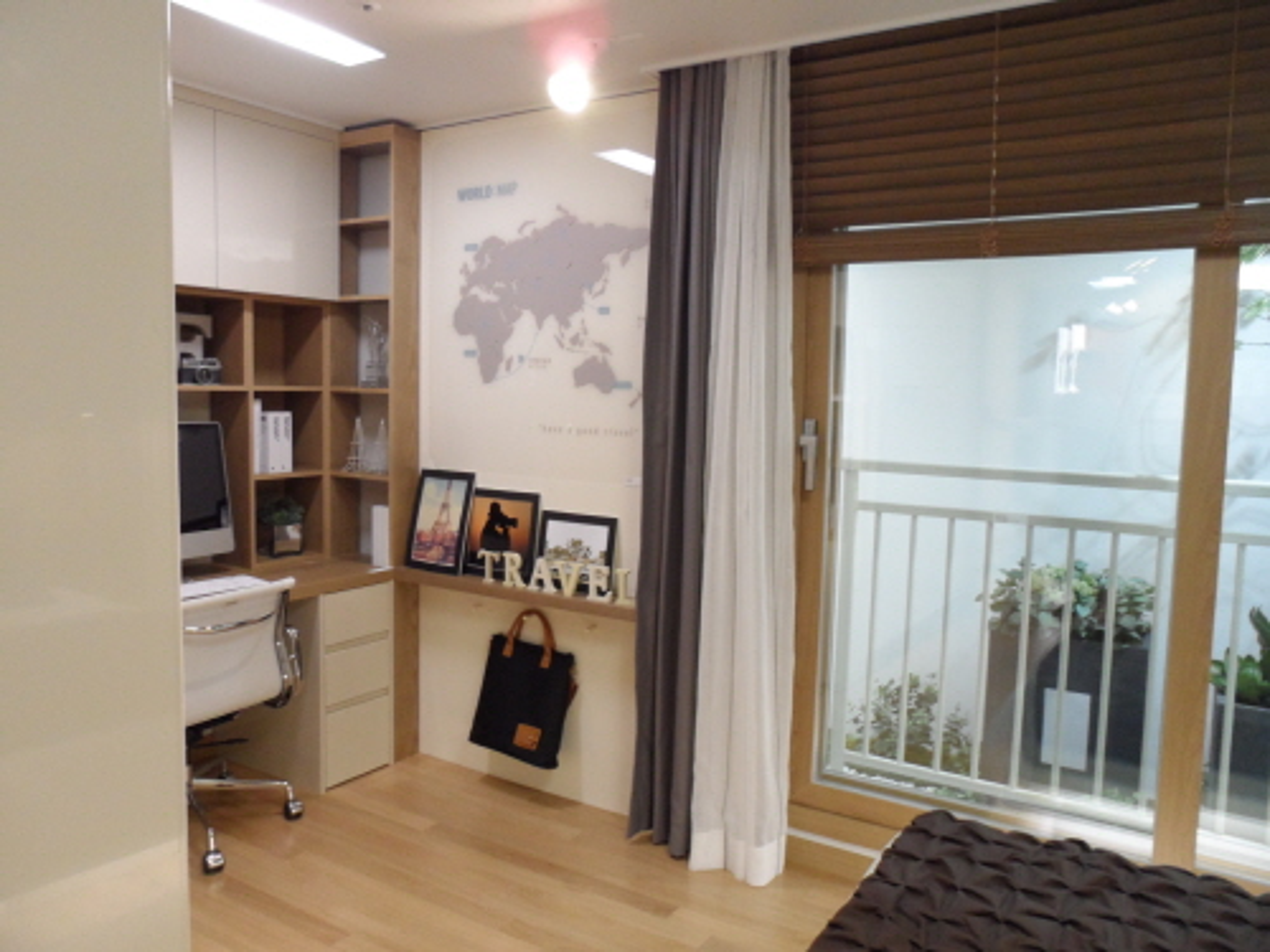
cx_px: 635
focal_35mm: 26
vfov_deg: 53.1
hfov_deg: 67.3
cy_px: 476
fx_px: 954
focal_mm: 4.9
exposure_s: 1/30
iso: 240
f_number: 3.3
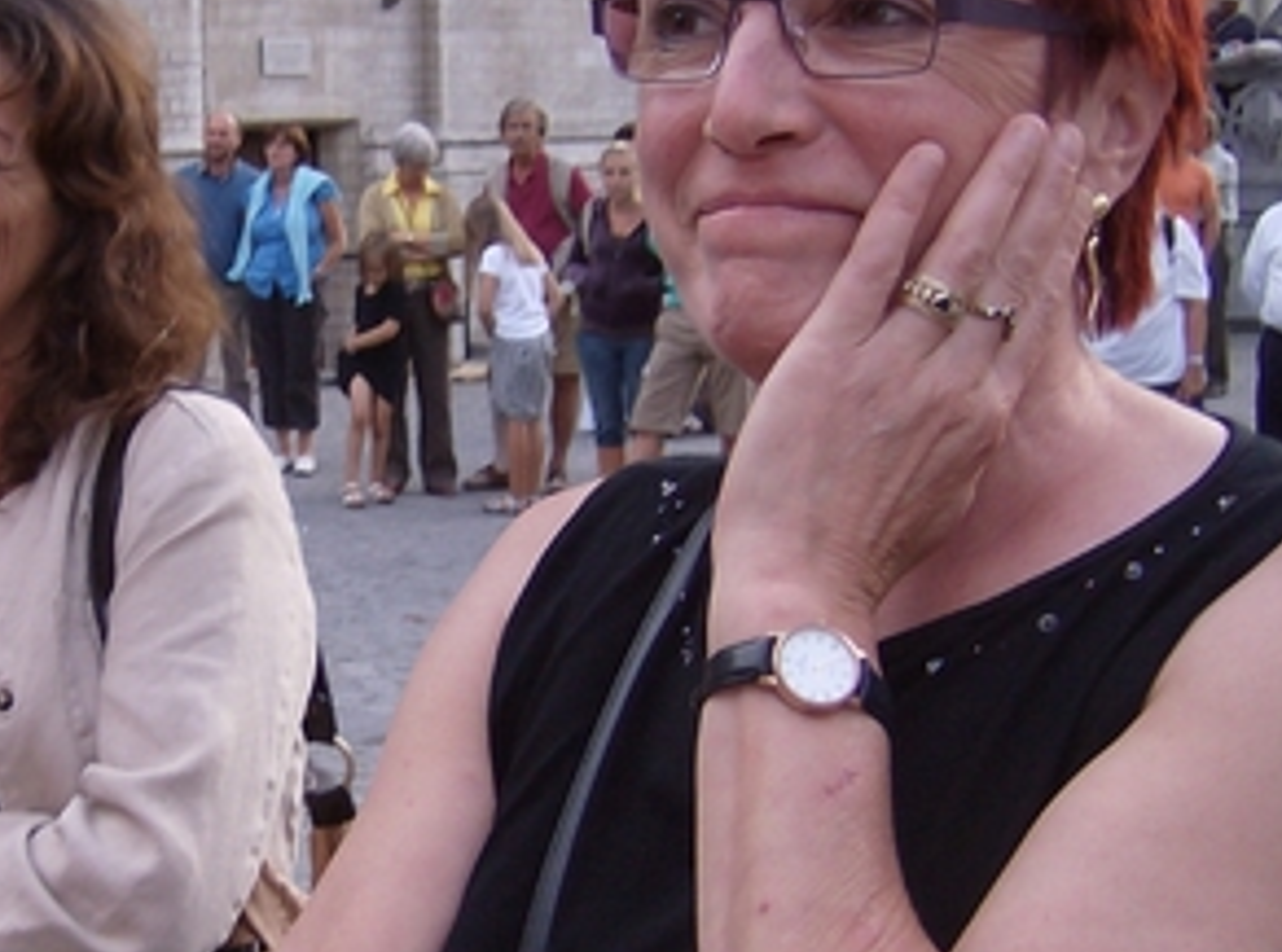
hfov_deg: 25.9
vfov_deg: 19.8
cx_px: 237
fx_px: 2732
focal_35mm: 74
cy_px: 480
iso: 100
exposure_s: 1/71.1
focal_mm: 6
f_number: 2.8
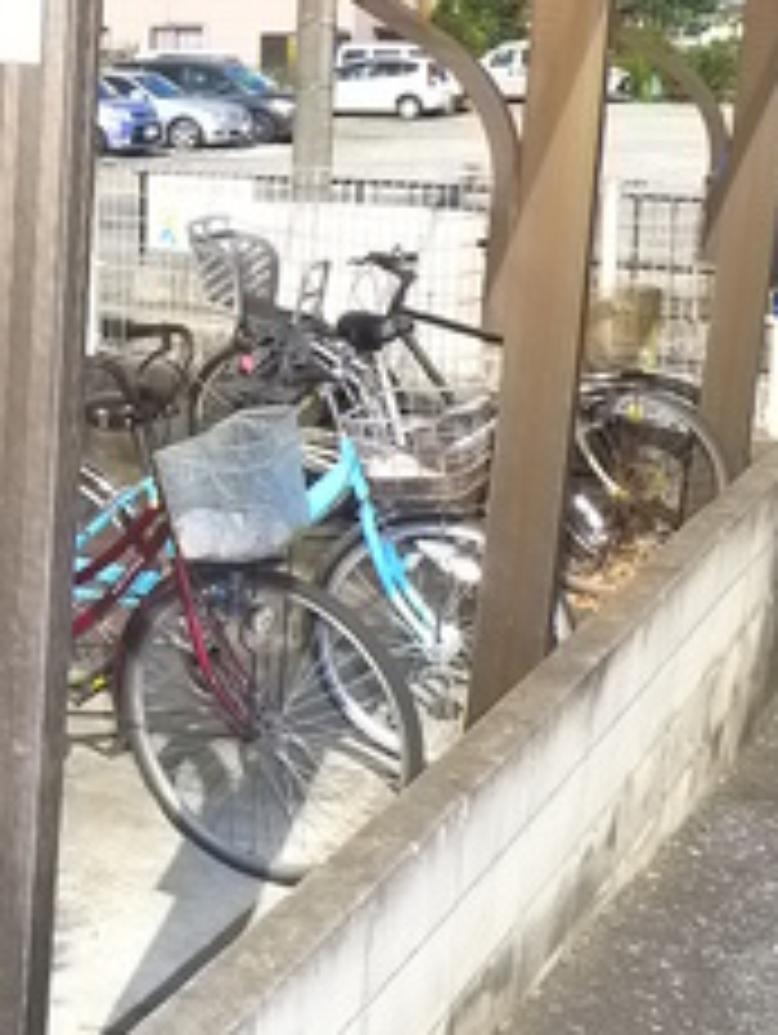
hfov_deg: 18.8
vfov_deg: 26.4
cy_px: 292
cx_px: -223
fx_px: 2184
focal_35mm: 73
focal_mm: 5.1
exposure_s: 1/500
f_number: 4
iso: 400
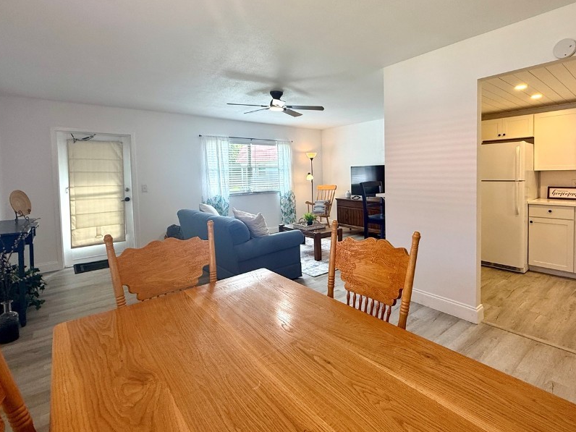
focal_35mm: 18
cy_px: 184
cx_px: 326
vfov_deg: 71.2
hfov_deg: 87.3
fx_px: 300
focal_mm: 2.22
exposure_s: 1/120
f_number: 2.2
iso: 100
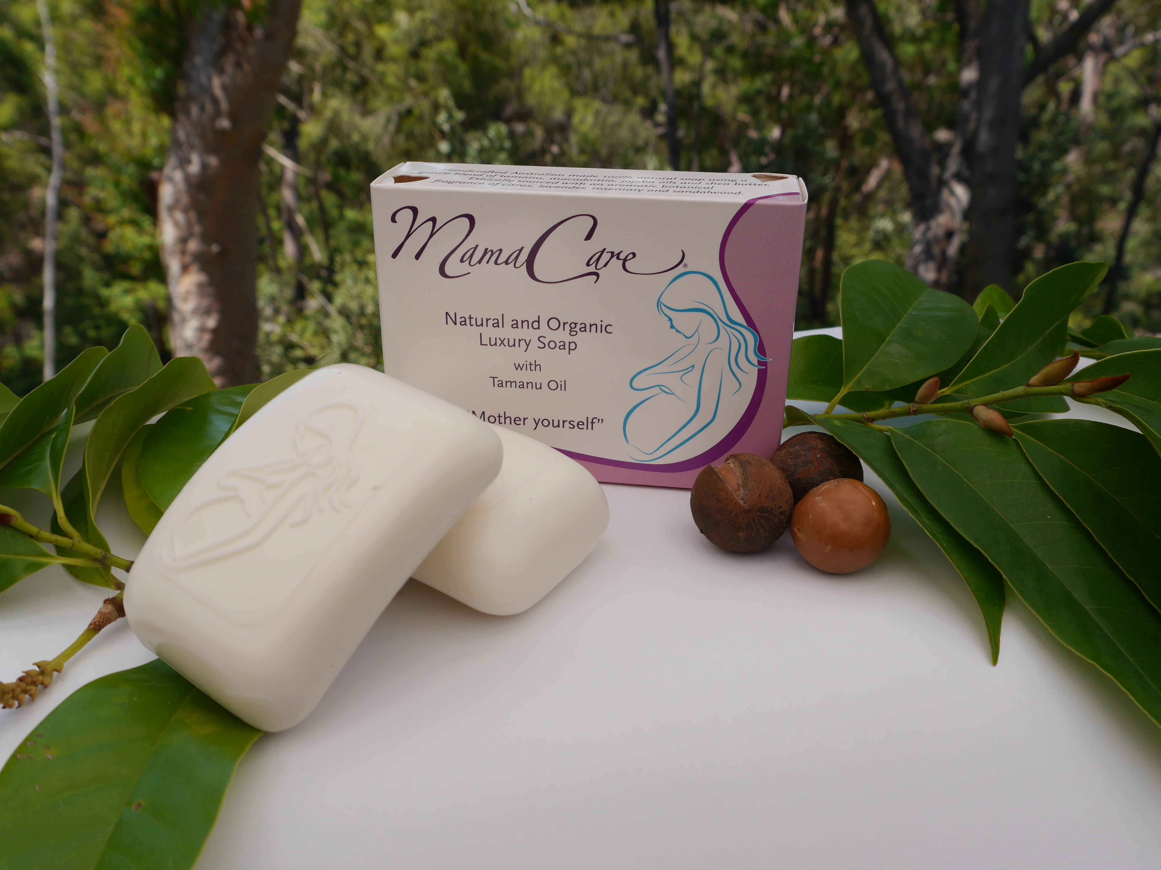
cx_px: 580
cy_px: 435
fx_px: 1073
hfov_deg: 56.8
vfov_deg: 44.2
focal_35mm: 32
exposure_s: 1/400
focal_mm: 16
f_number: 7.1
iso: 160
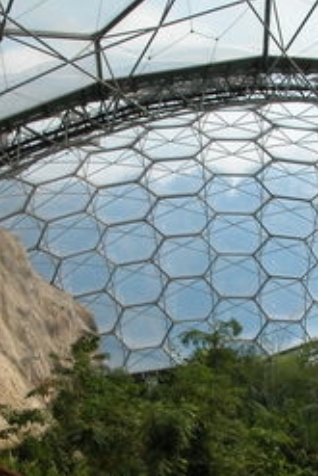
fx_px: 781
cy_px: 270
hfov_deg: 22.8
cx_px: 233
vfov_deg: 33.9
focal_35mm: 59
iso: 100
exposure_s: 1/268
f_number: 7.1
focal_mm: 8.9
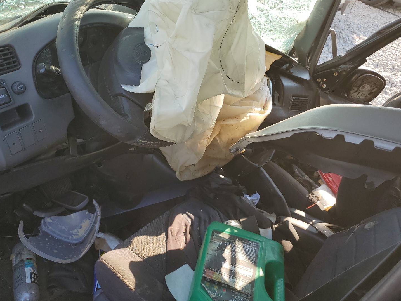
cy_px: 134
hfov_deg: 61.7
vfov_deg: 48.2
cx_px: 200
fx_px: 336
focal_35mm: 29
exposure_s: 1/455
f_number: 1.5
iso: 50
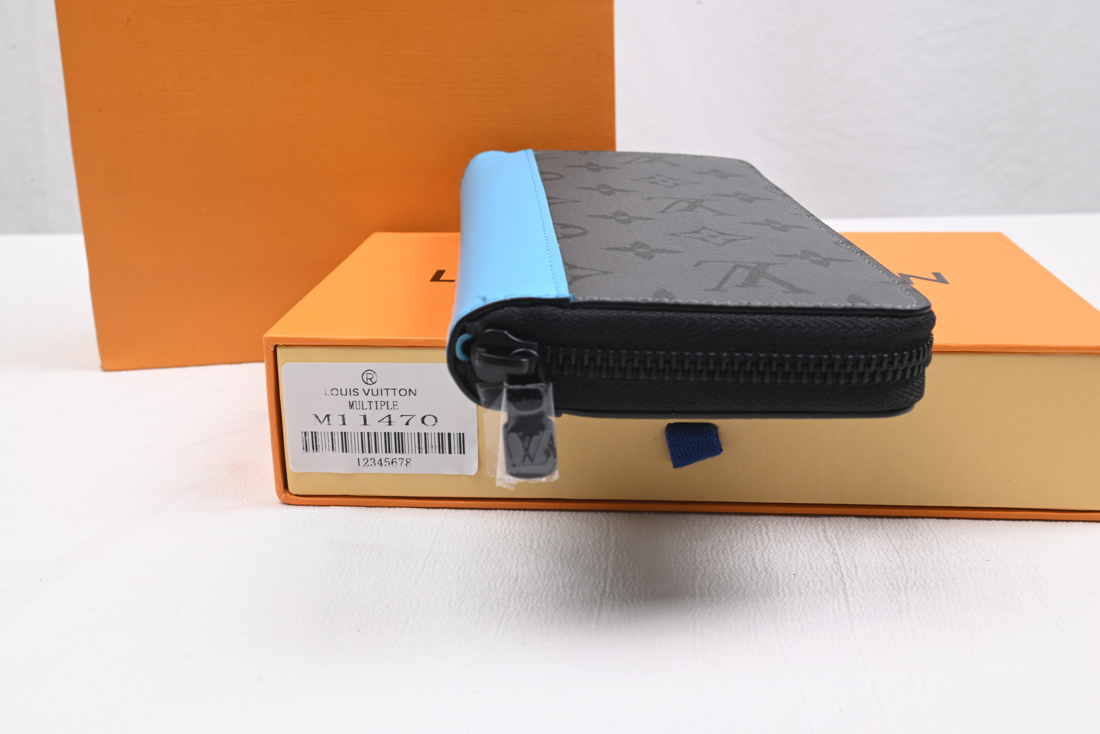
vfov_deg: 33.4
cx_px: 550
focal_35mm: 40
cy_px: 367
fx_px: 1223
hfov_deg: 48.4
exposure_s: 1/2
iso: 100
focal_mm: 40
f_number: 16
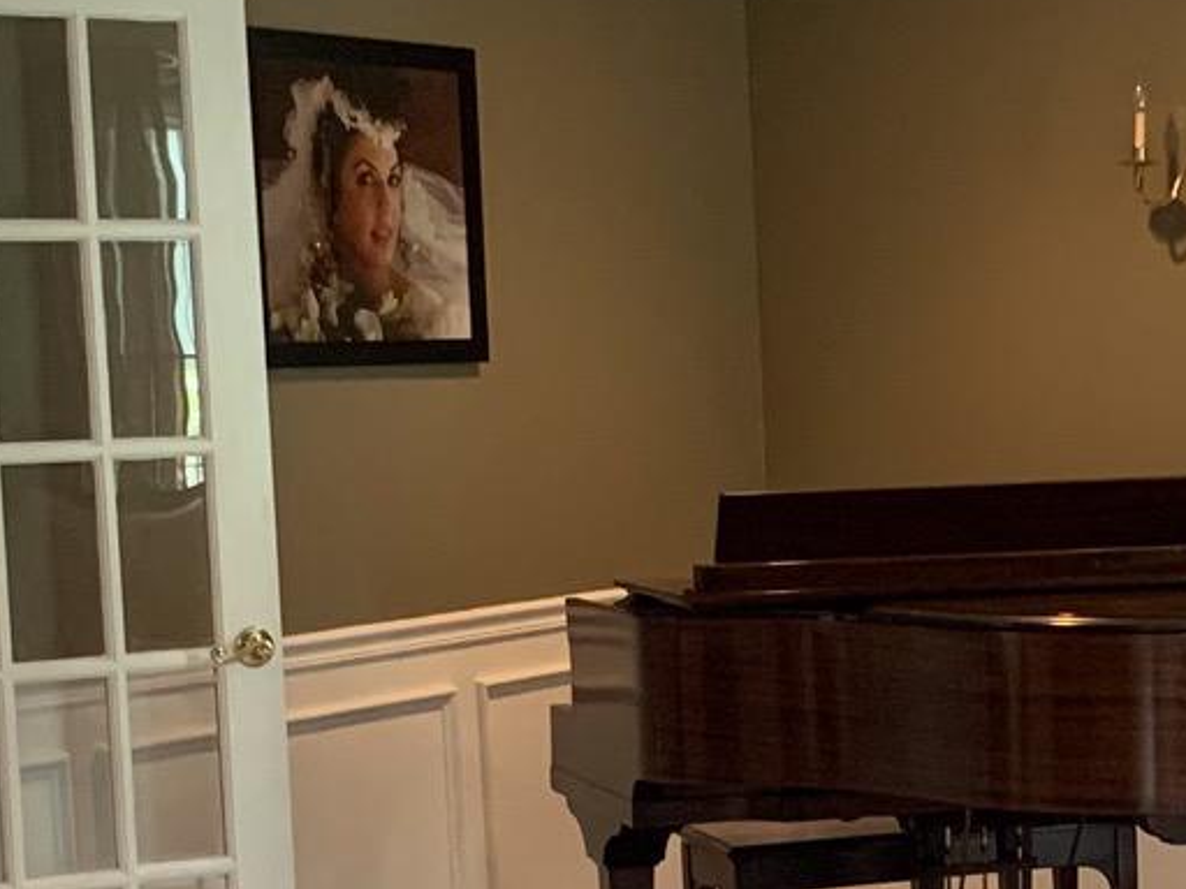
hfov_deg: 18.6
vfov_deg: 14.0
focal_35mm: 104
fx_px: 3563
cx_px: 1059
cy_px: 891
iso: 320
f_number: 1.8
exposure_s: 1/60
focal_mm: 4.25
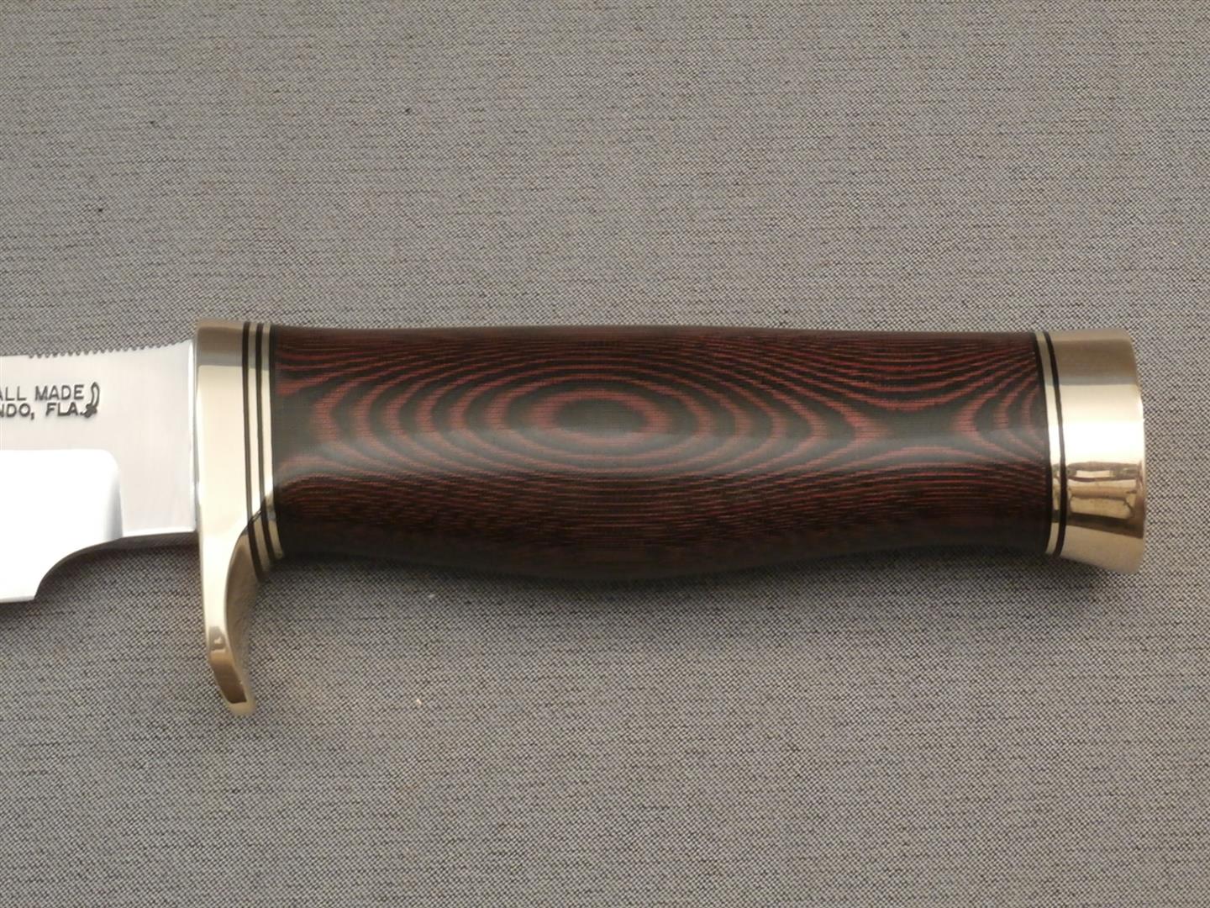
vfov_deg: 20.2
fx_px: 2552
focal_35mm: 73
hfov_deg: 26.7
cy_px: 454
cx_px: 605
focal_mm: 13.06
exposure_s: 1/10
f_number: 4.5
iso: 400
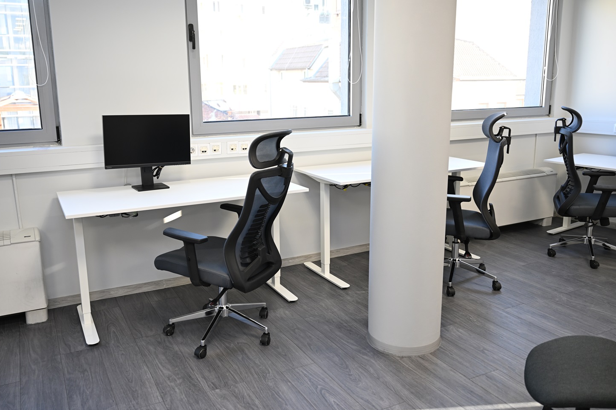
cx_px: 307
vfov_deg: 41.1
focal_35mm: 32
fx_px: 547
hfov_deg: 58.7
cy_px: 192
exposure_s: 1/125
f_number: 3.2
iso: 400
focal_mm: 29
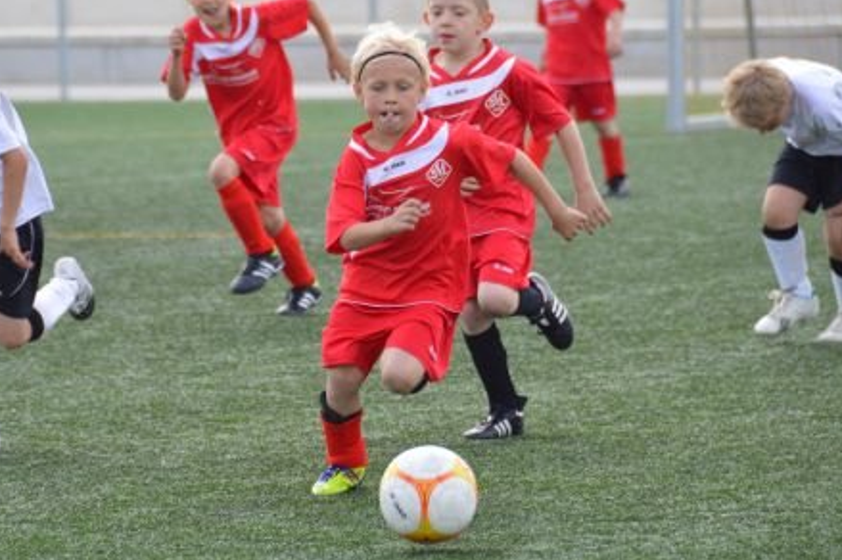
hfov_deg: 5.0
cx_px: 330
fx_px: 9582
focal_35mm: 410
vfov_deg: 3.3
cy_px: 314
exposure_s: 1/500
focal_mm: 200
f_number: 5.6
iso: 400
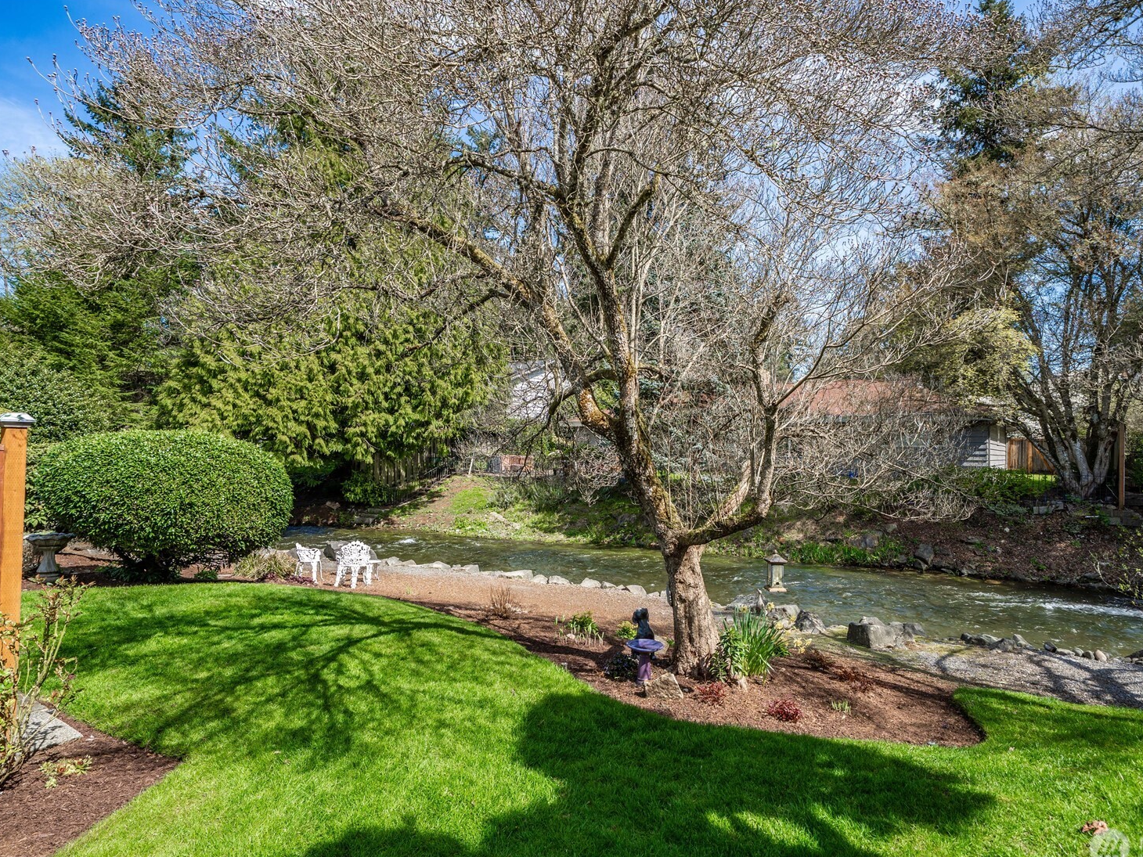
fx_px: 627
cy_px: 436
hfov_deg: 84.5
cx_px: 617
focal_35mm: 19
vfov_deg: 68.7
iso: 100
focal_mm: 17
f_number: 6.7
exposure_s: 1/125
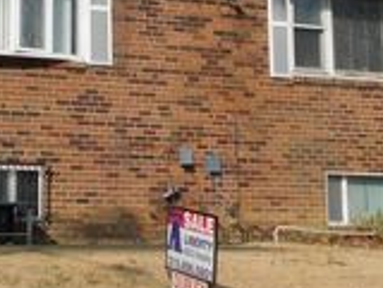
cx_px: -31
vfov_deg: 15.5
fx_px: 1040
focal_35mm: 94
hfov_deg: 20.0
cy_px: 4
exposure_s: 1/500
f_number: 6.4
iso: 125
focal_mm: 5.3
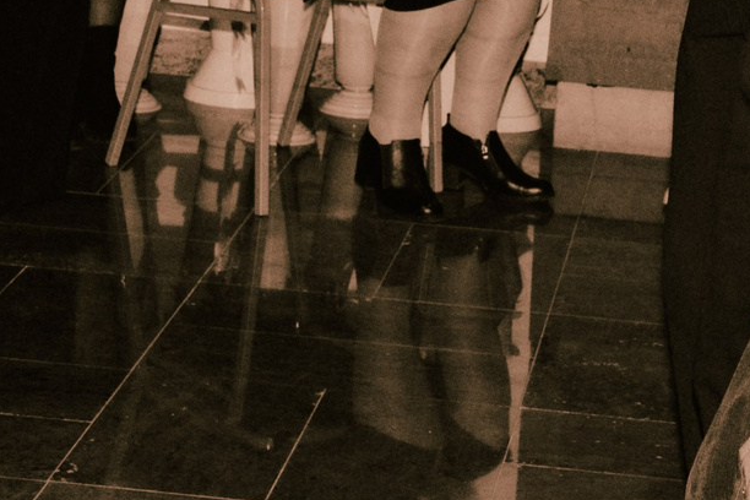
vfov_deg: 8.6
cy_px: 59
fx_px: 3312
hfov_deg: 12.9
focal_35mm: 159
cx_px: 429
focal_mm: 38
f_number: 10
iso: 2000
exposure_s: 1/50
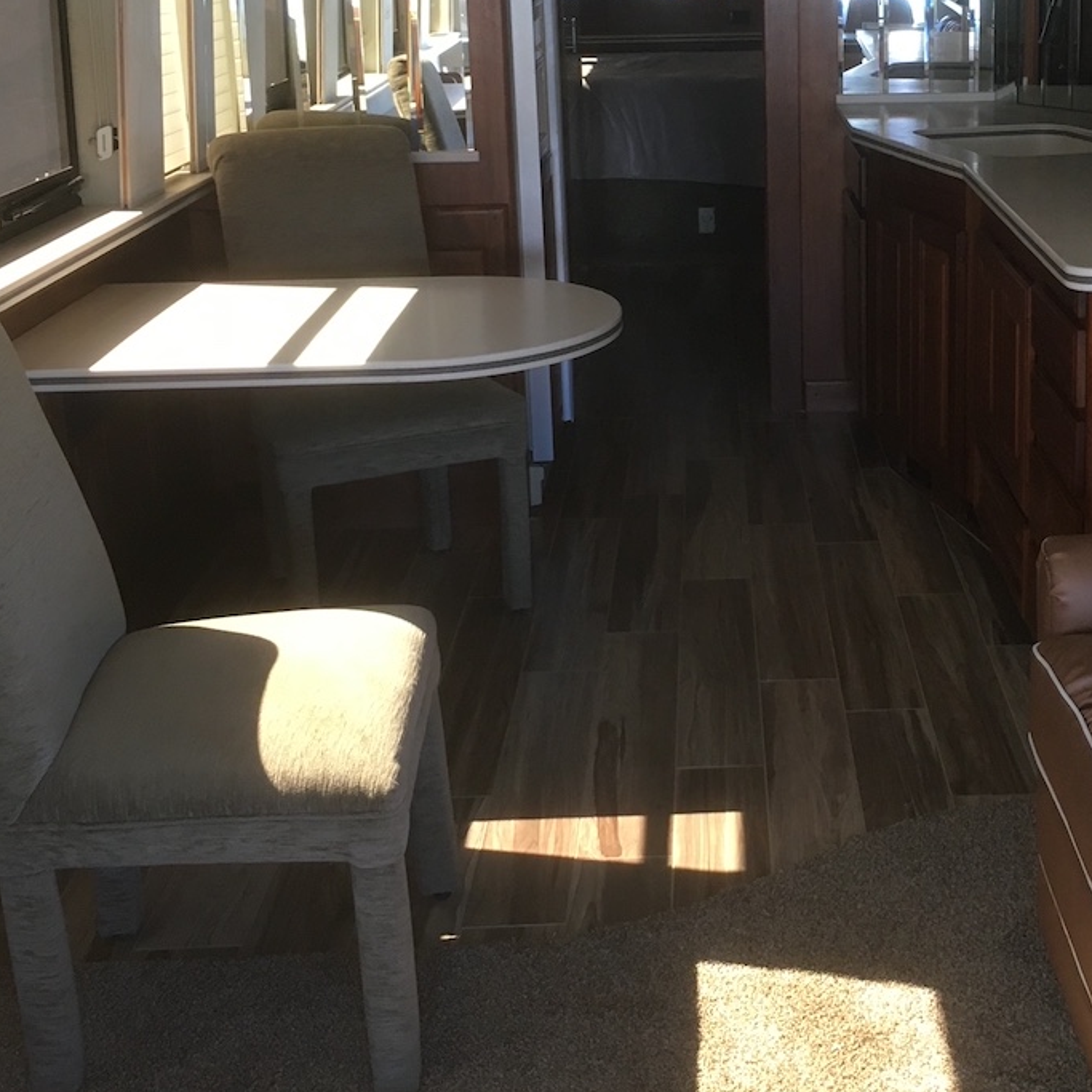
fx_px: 1785
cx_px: 795
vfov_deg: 33.6
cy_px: 330
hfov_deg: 33.5
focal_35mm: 50
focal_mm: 4.15
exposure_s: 1/30
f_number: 2.2
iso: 40
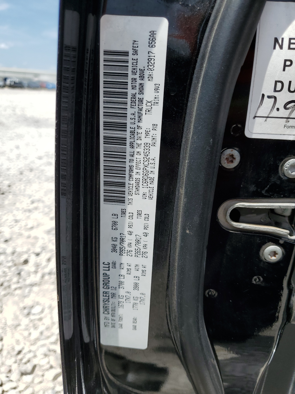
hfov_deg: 53.1
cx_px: 148
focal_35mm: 26
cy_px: 197
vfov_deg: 67.3
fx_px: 295
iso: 50
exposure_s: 1/3333
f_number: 1.5
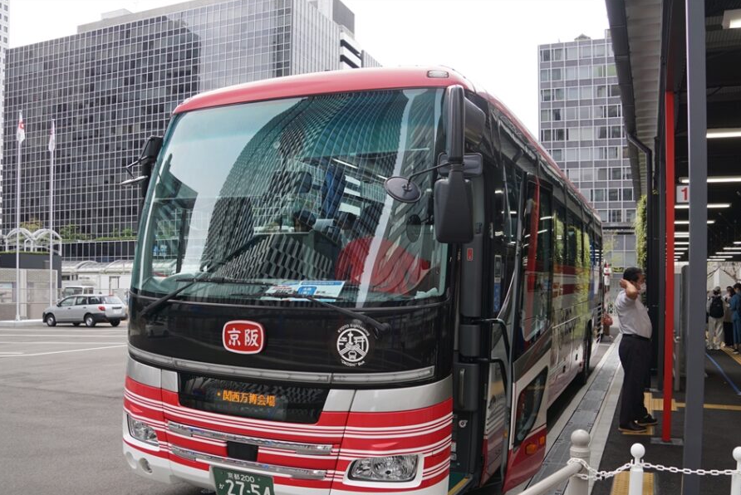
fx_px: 638
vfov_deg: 42.3
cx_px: 375
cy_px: 280
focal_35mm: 31
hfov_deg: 60.3
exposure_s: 1/80
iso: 100
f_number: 5.6
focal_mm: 18
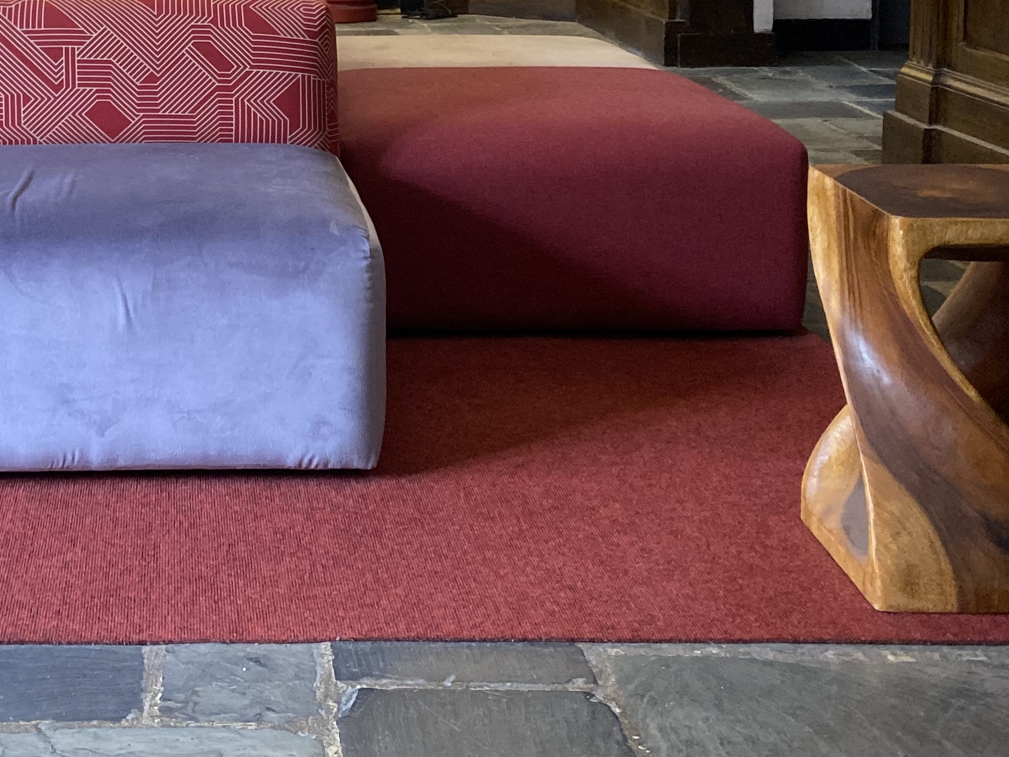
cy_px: -59
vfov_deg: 23.4
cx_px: 136
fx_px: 1720
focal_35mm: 59
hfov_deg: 31.4
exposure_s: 1/60
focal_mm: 4.25
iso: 250
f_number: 1.8
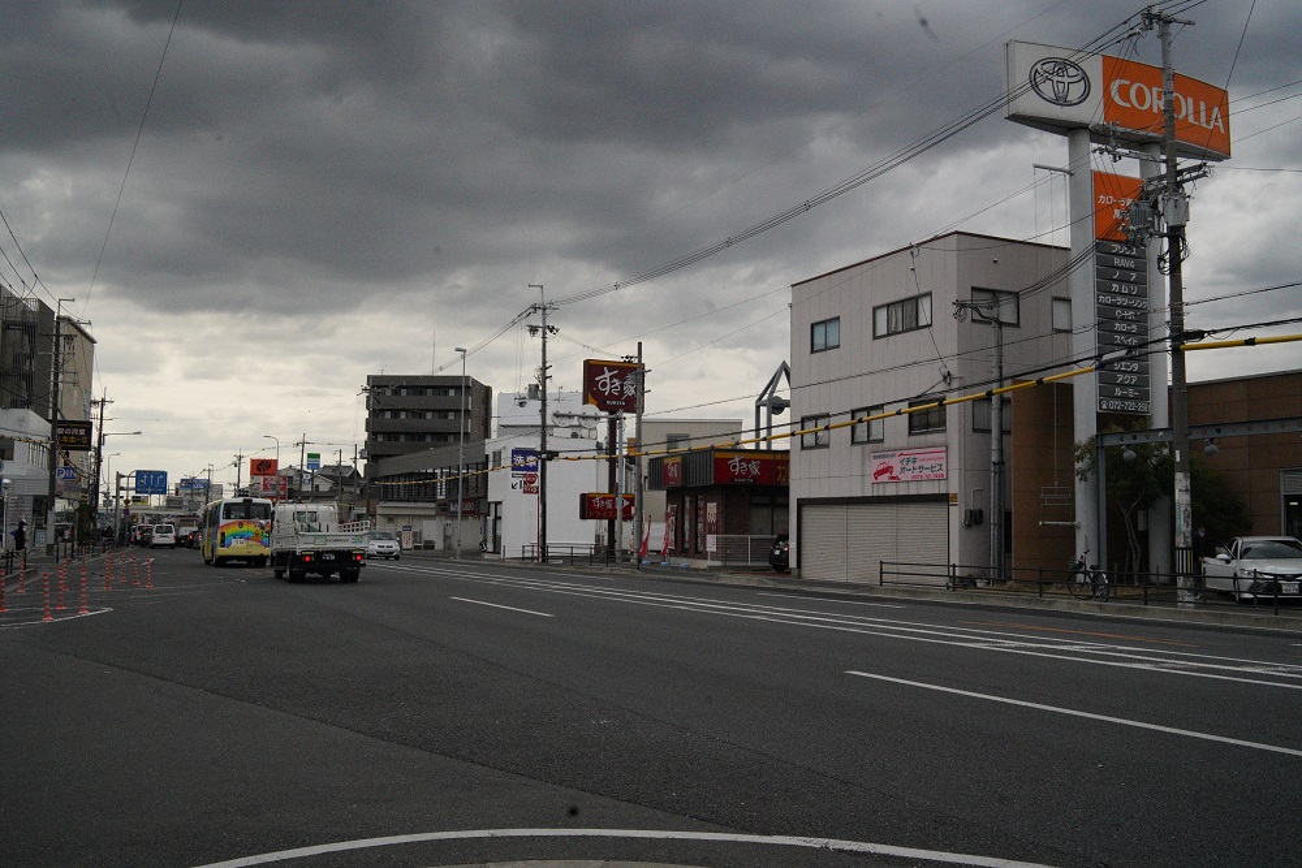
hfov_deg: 54.4
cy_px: 434
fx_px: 1266
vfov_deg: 37.9
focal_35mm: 35
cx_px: 651
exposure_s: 1/6400
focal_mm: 35
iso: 10000
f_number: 14
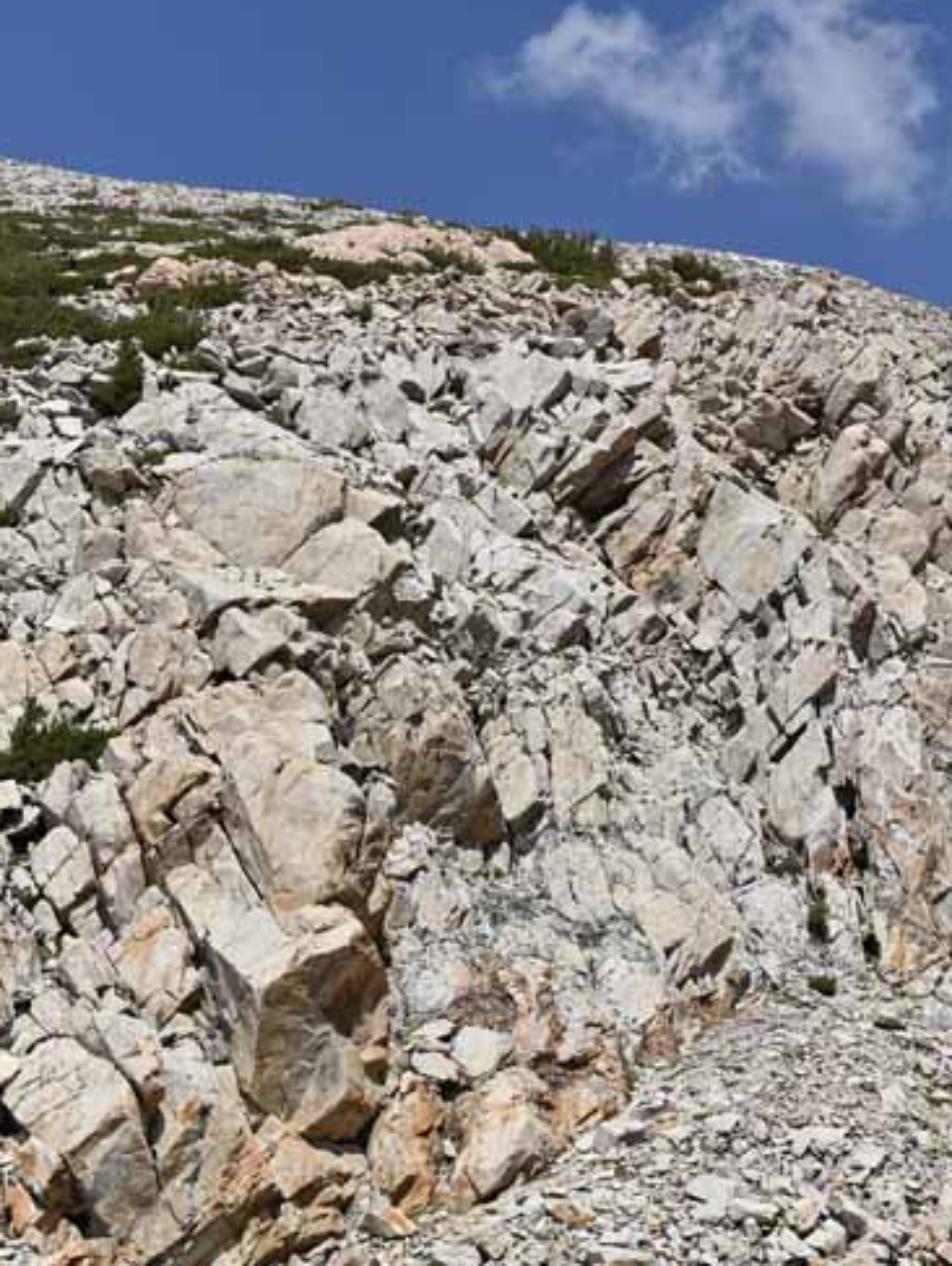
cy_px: 580
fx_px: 2197
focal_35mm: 60
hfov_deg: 23.5
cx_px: 926
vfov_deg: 32.1
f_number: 5
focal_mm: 38
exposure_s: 1/2000
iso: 100
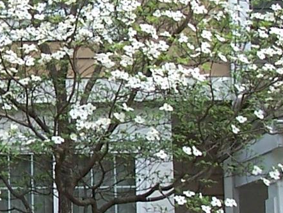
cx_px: -9
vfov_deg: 8.4
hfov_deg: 11.1
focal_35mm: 176
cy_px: 111
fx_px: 1440
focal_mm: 6.3
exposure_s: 1/350
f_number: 4
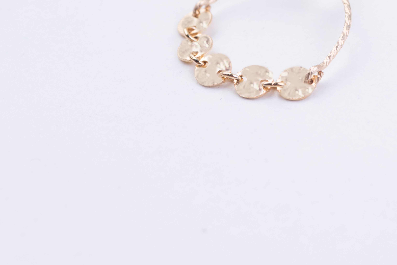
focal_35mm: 253
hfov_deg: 8.1
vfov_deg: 5.4
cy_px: -28
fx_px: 2791
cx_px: 422
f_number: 8
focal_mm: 105
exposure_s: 1/125
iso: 100
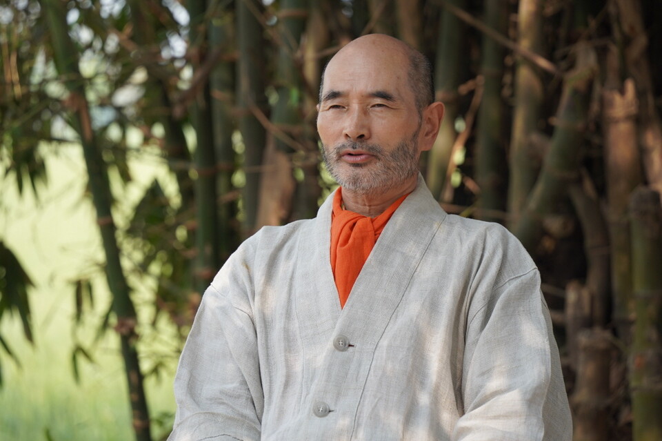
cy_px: 220
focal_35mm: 185
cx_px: 331
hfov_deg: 11.1
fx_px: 3400
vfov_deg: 7.4
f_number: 5.6
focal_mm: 185
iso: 250
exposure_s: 1/200
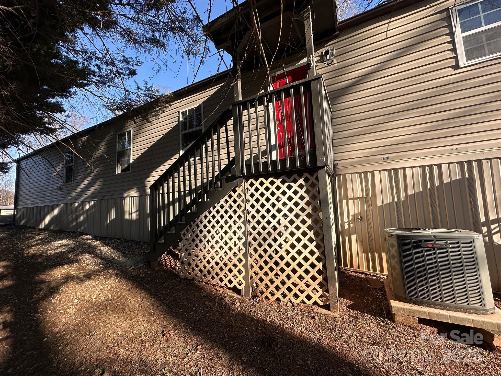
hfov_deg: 102.1
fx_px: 203
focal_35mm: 14
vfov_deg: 85.7
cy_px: 188
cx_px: 250
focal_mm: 2.22
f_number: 2.2
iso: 40
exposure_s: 1/658
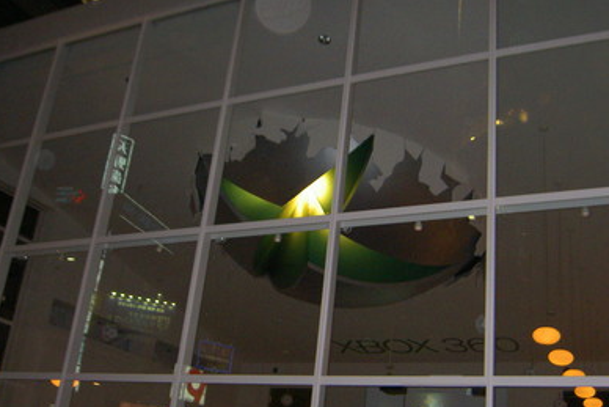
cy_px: 226
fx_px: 694
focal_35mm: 41
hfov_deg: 47.3
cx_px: 334
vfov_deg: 32.6
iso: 200
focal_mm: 5.6
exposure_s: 1/60
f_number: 2.8
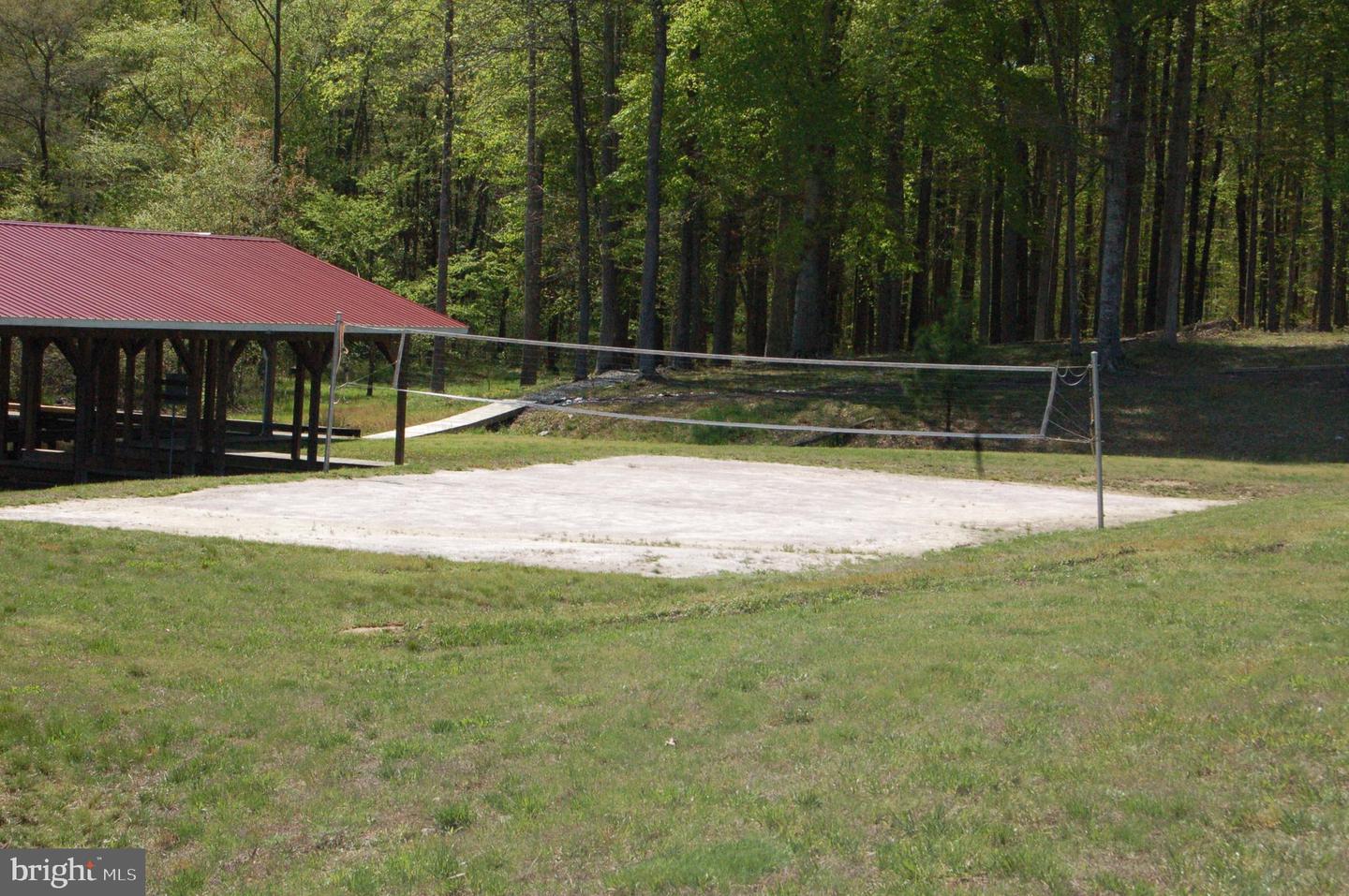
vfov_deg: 16.5
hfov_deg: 24.6
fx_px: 3088
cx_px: 674
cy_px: 448
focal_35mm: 82
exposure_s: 1/800
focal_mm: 55
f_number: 14
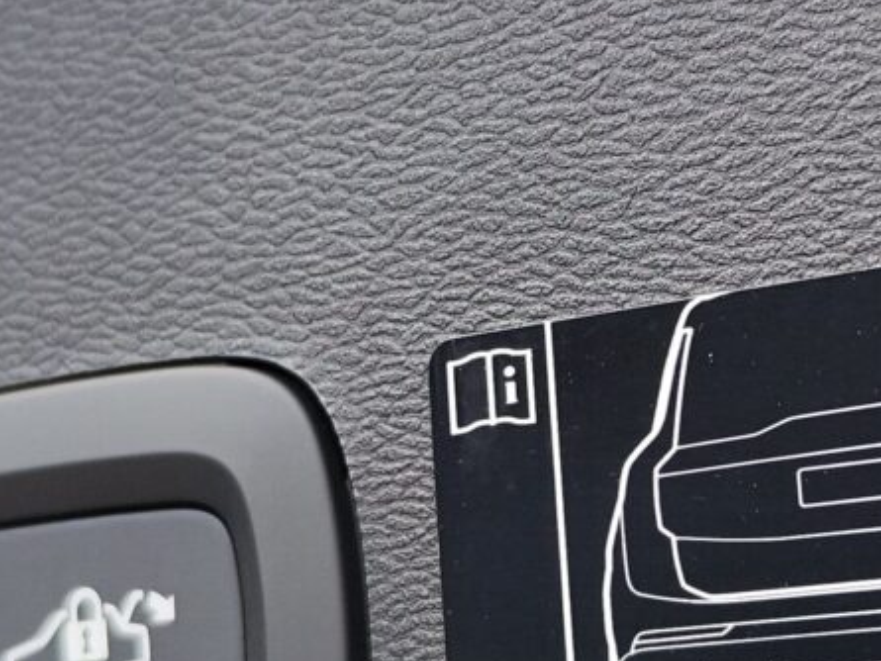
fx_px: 2368
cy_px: 408
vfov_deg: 15.9
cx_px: 531
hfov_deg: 21.1
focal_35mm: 93
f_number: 1.69
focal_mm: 7.01
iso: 57
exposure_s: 1/100
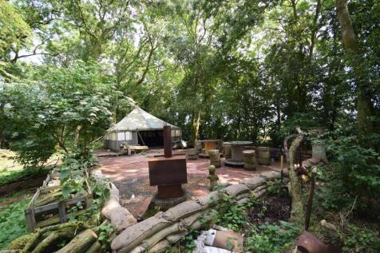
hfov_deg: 100.4
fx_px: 158
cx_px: 190
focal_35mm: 15
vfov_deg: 77.3
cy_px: 126
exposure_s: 1/125
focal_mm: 10
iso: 400
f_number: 5.6
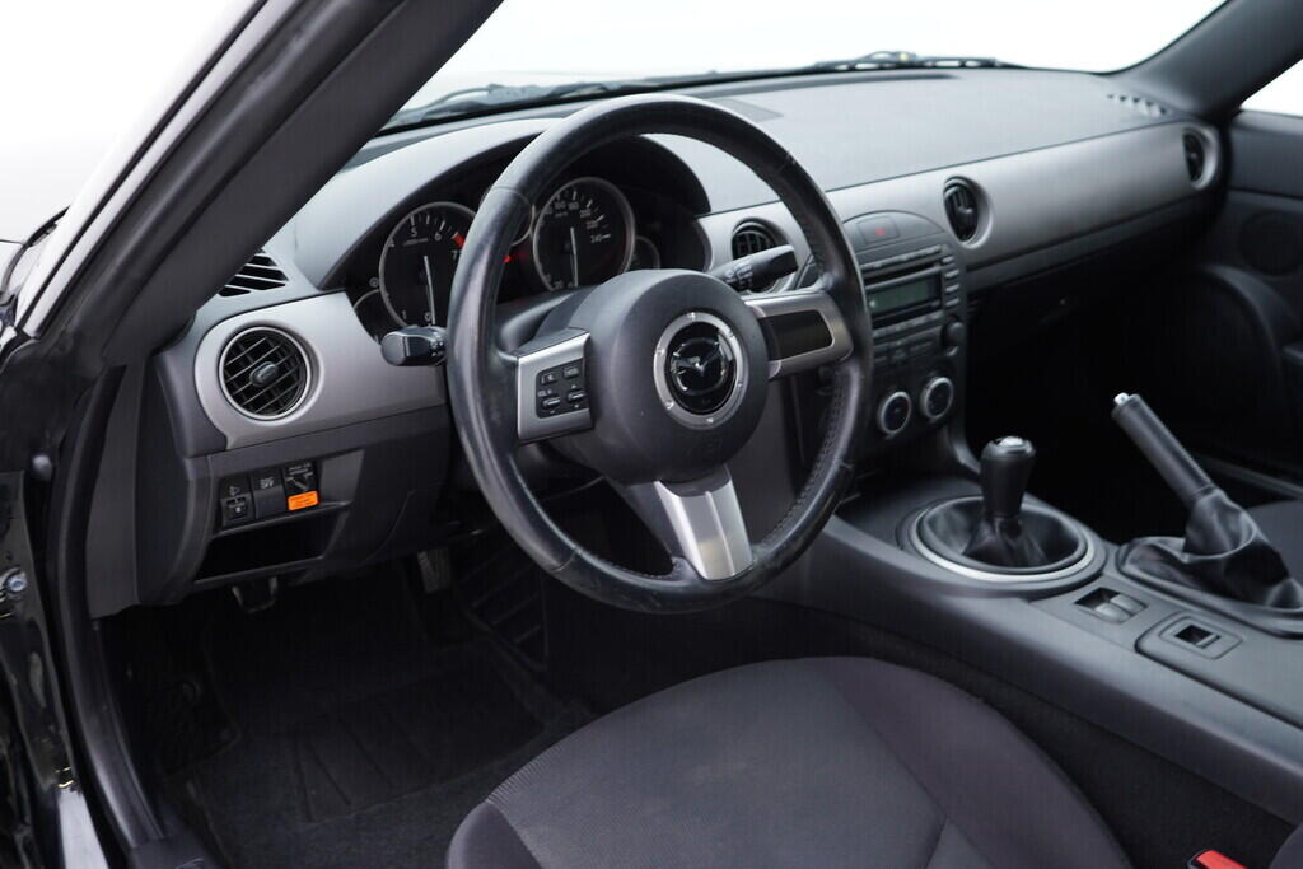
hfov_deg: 53.1
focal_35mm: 36
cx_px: 652
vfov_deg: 36.9
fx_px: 1303
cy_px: 434
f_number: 2.8
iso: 160
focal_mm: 24
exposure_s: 1/40
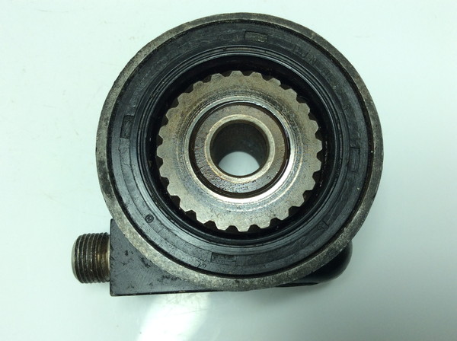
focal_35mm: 32
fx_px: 422
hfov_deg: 56.9
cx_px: 228
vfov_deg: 44.0
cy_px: 170
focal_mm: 3.3
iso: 32
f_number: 2.4
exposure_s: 1/289
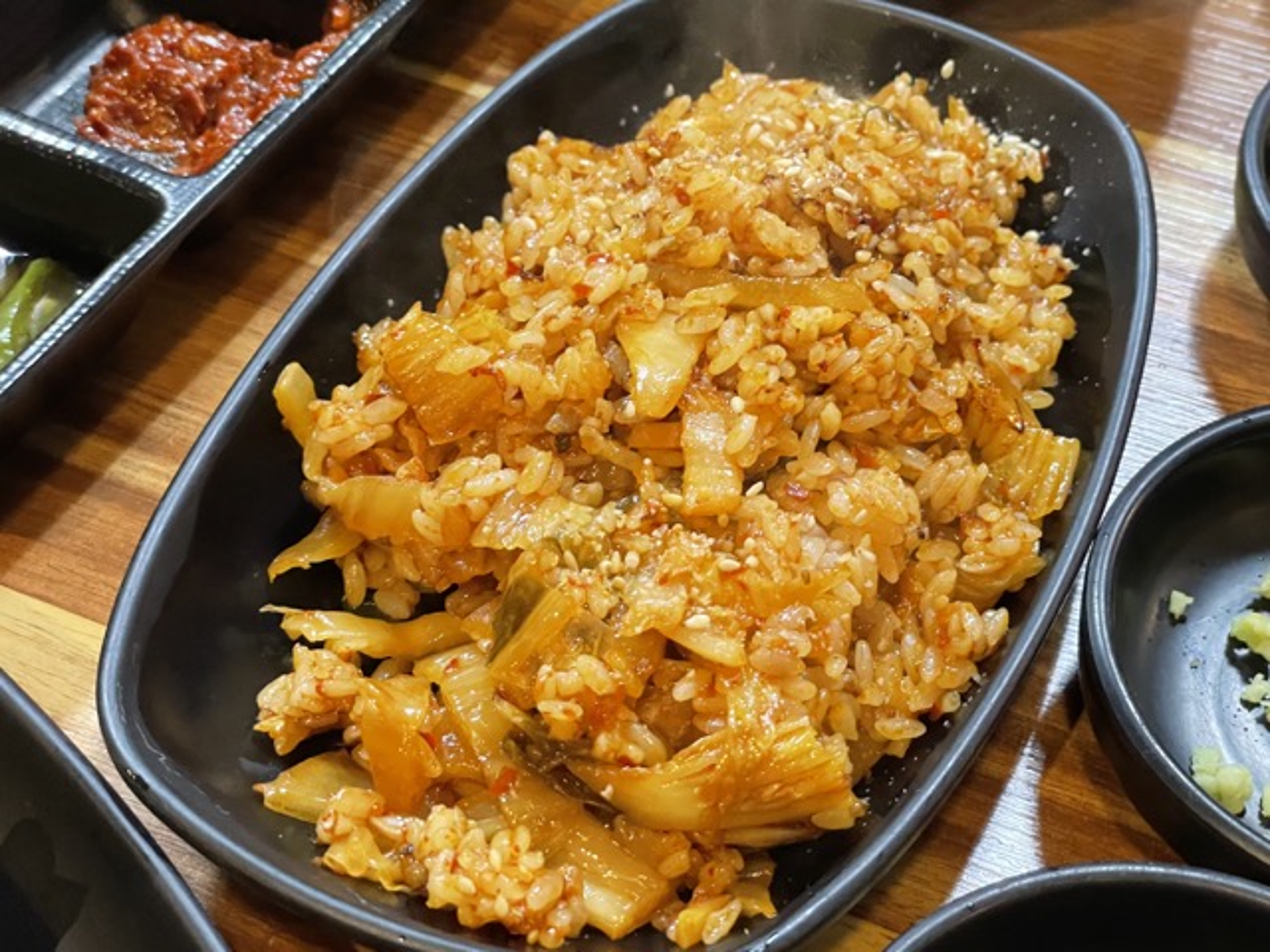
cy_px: 476
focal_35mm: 52
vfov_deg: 28.0
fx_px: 1908
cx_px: 635
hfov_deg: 36.8
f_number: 2
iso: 640
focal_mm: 6
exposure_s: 1/60
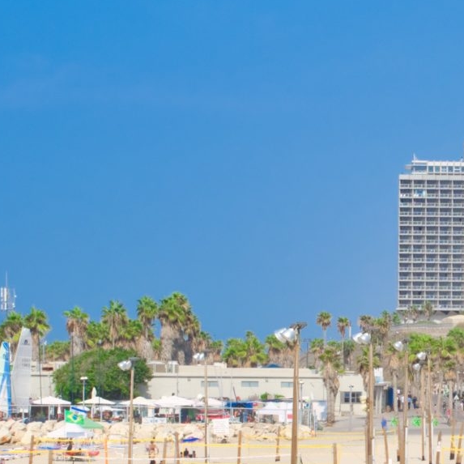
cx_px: 509
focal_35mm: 155
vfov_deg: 11.3
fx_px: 2351
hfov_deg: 11.1
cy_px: 327
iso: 200
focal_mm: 34
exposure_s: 1/500
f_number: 11
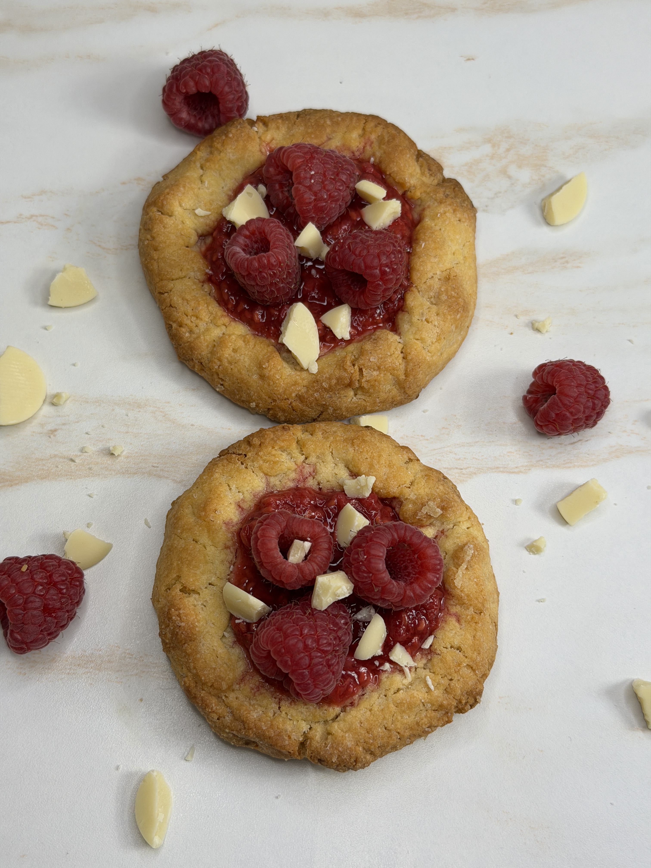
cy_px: 434
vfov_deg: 39.7
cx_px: 326
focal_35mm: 48
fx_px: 1204
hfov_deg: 30.3
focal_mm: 6.76
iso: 50
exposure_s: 1/128
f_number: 1.78
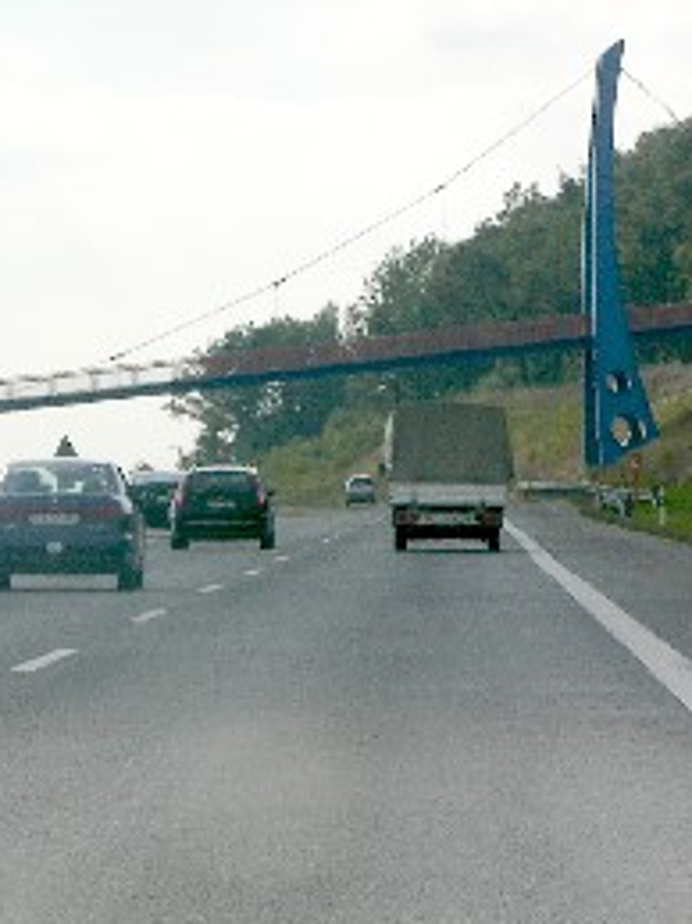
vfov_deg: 5.8
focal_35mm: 340
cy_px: 264
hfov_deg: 4.4
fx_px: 9070
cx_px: 398
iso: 50
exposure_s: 1/245
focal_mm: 37.7
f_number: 7.8
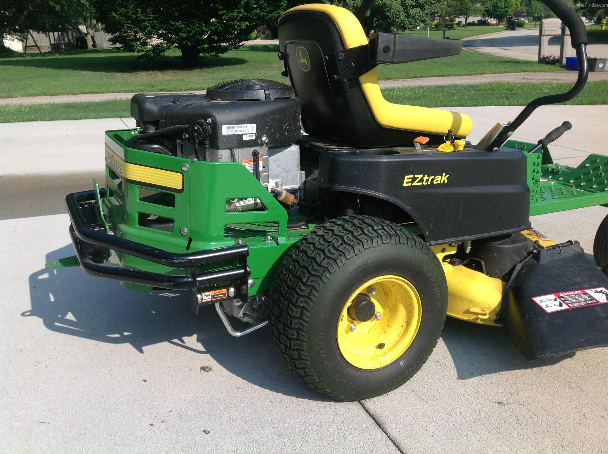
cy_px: 227
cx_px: 304
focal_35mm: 35
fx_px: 614
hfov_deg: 52.7
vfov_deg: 40.6
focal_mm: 4.28
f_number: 2.4
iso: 50
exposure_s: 1/1259
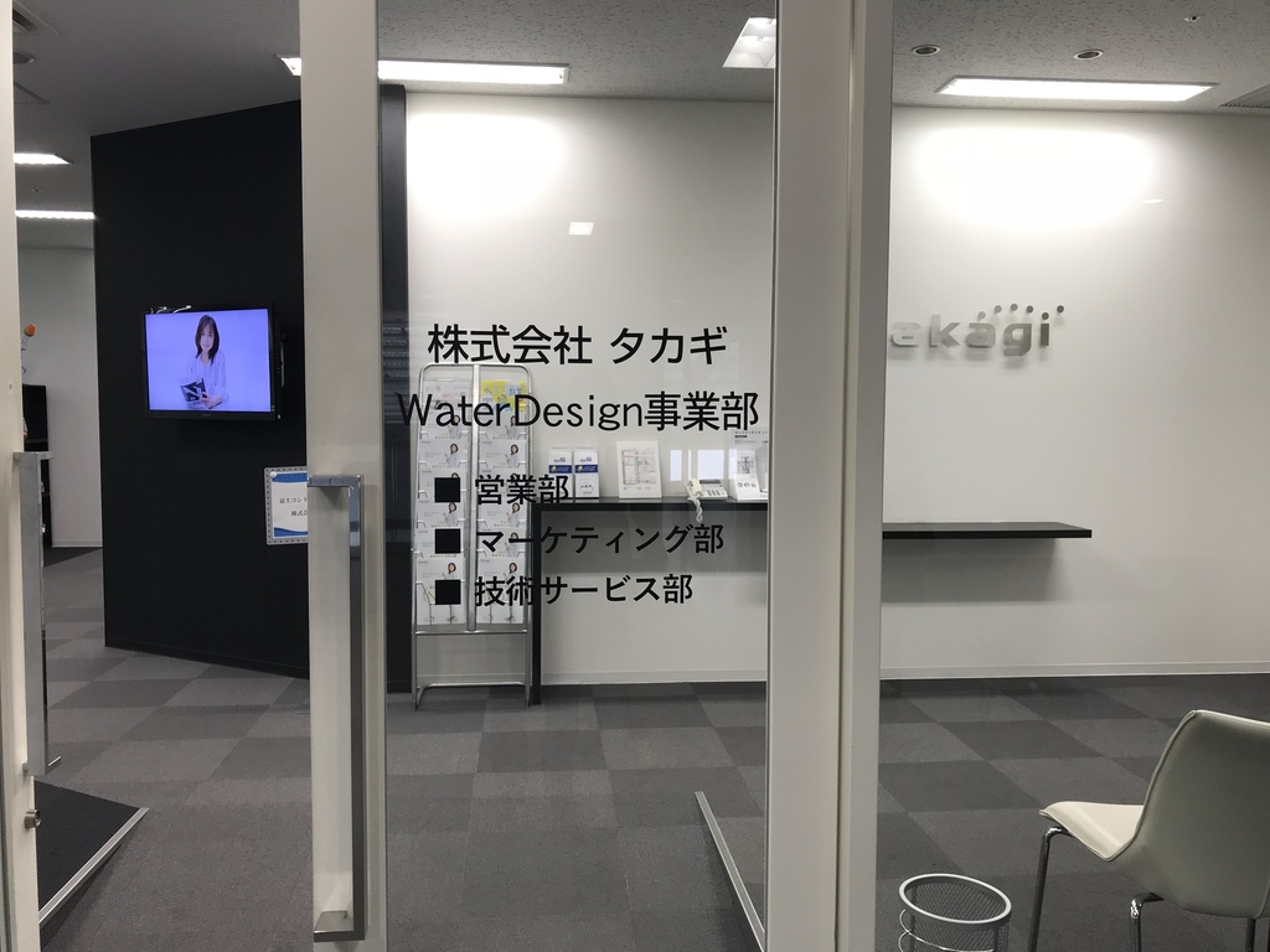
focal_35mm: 28
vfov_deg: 49.7
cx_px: 635
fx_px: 1027
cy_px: 476
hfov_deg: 63.4
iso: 25
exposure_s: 1/40
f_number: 1.8
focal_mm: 3.99
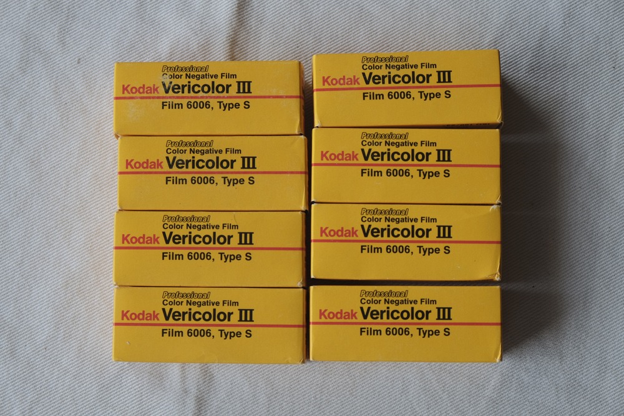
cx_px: 312
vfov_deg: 22.2
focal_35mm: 61
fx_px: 1057
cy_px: 208
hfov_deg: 32.9
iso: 400
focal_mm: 40.7
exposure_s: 1/110
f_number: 6.4
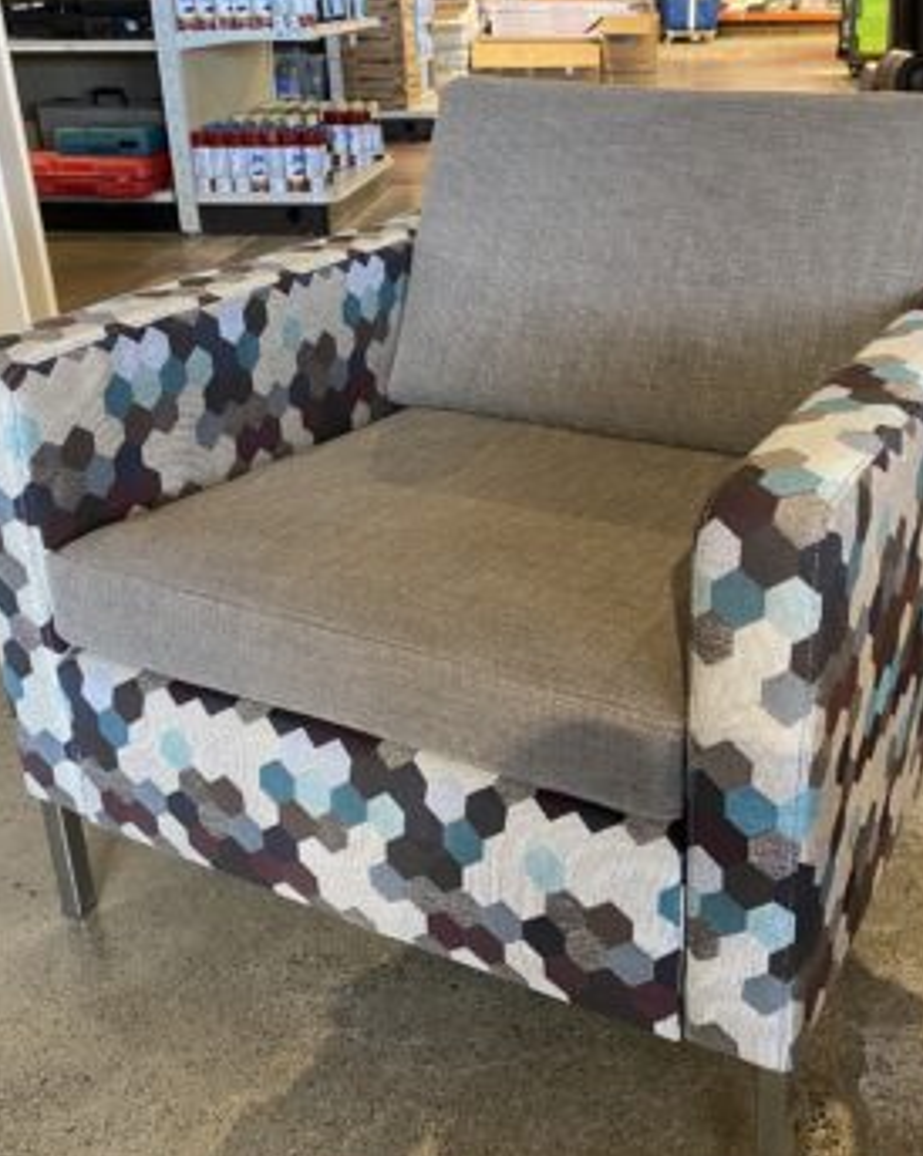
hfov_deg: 39.9
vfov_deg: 49.1
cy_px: 591
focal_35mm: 37
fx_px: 1265
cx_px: 563
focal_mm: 4.25
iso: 320
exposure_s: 1/60
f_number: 1.8
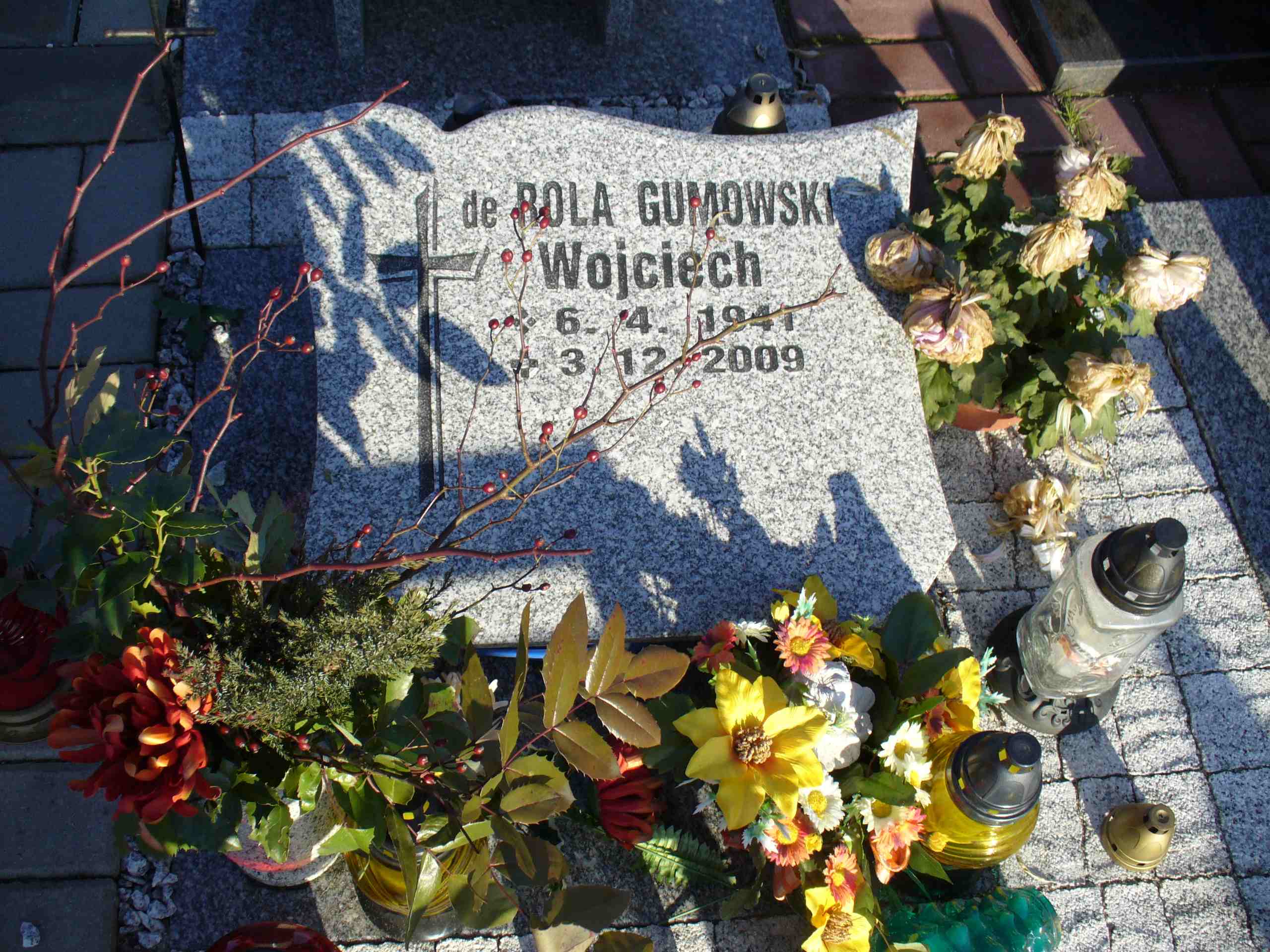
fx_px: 1357
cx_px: 635
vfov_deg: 38.7
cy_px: 476
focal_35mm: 37
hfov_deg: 50.1
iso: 80
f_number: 5.6
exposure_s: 1/160
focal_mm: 6.1
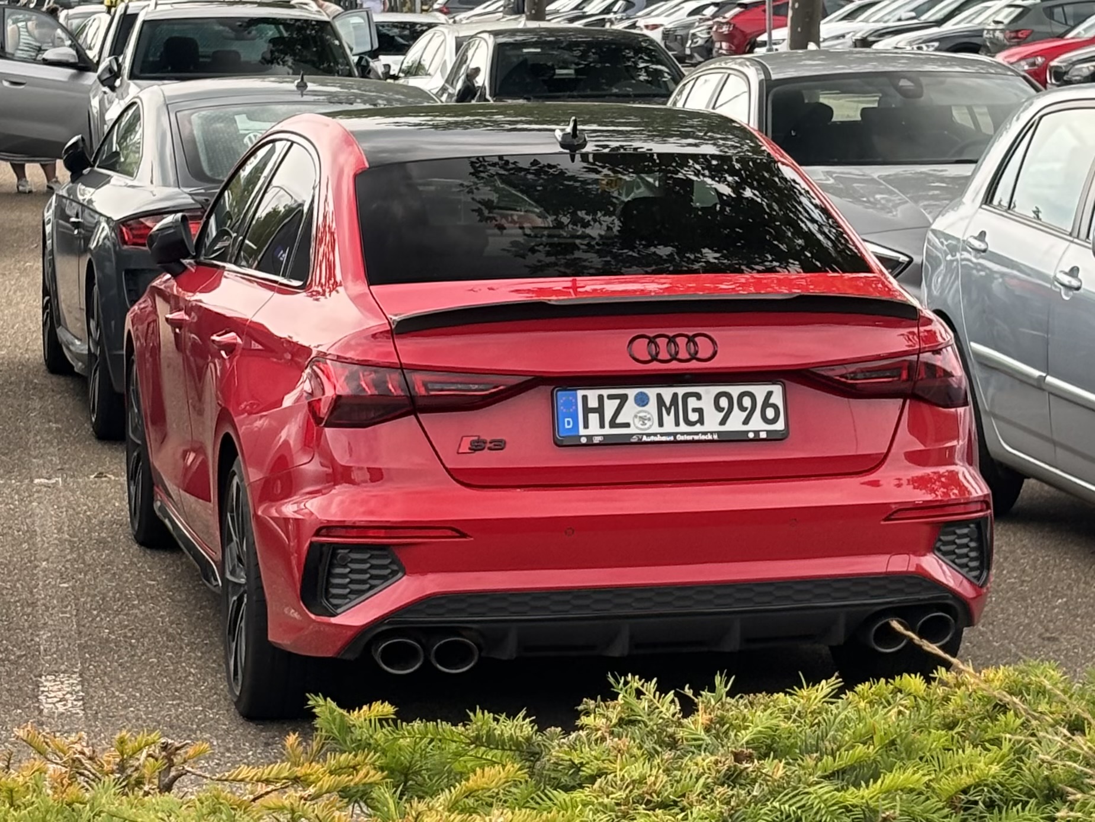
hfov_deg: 36.8
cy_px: 411
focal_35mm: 52
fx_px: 1645
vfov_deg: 28.0
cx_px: 548
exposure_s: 1/368
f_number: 1.6
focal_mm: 5.96
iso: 32
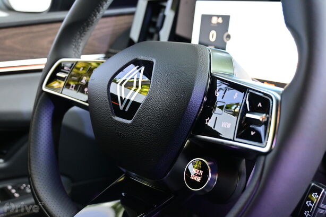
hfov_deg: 45.0
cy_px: 108
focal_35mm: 44
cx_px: 163
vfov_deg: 30.8
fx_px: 394
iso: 1250
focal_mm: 29
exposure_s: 1/50
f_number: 4.8
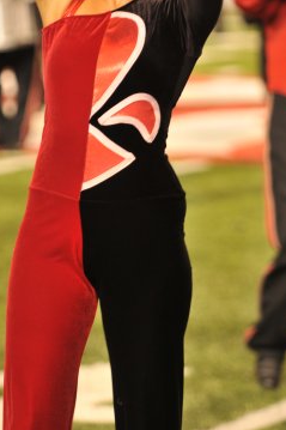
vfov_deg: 5.9
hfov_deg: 3.9
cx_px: 101
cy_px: 166
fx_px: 4186
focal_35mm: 351
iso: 360
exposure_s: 1/60
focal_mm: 140
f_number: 2.8
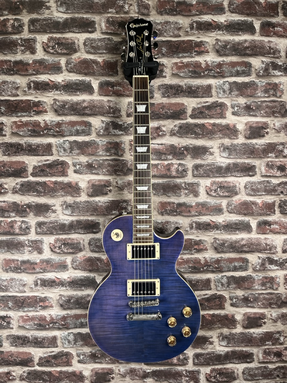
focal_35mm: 26
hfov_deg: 53.1
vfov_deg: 67.3
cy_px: 192
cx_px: 144
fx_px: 287
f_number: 1.6
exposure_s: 1/122
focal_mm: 5.1
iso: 100
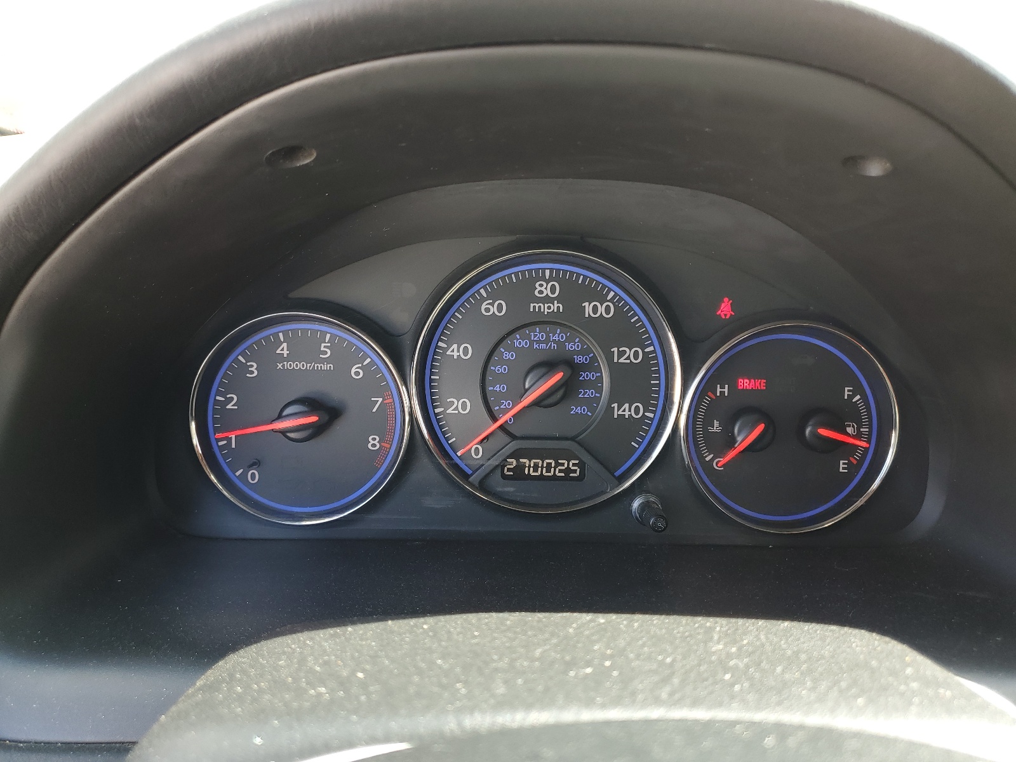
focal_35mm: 26
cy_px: 381
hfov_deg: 67.3
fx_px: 763
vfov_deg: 53.1
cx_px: 508
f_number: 1.5
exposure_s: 1/122
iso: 50
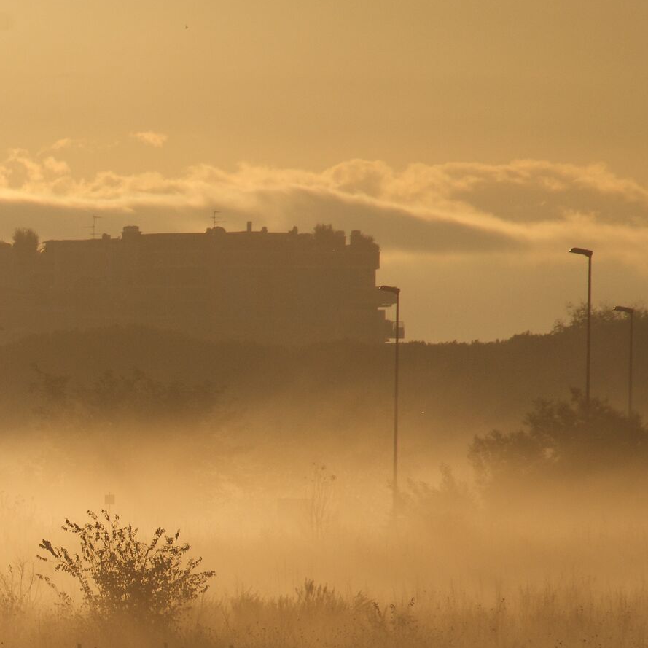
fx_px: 14550
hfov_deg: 2.5
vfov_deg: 2.6
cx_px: -134
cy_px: 506
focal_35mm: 687
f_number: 13
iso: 400
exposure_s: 1/3200
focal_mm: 200
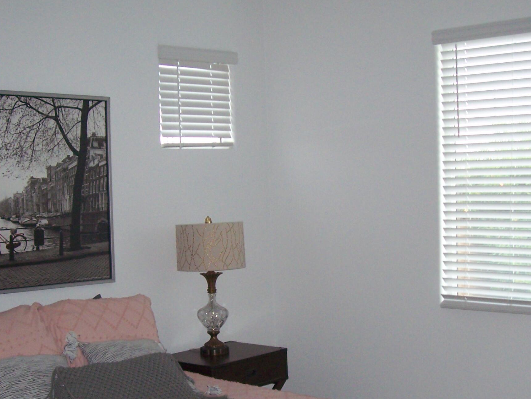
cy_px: 266
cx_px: 270
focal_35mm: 59
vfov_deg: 24.7
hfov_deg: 32.7
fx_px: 906
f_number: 2.7
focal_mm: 5.6
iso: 160
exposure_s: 1/60
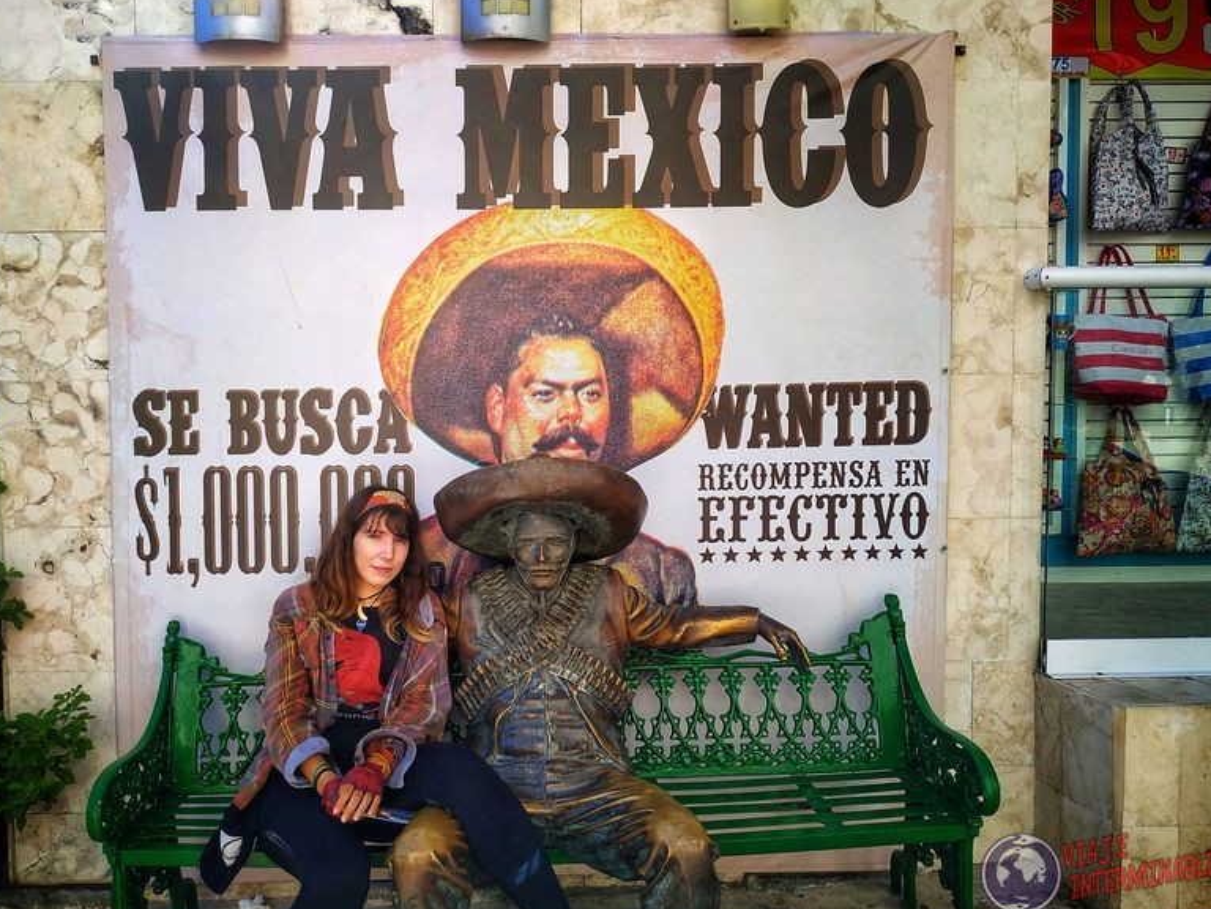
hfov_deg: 69.4
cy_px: 464
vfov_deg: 54.9
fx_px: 875
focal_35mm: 25
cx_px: 594
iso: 100
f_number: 1.9
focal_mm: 3.94
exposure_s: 1/610
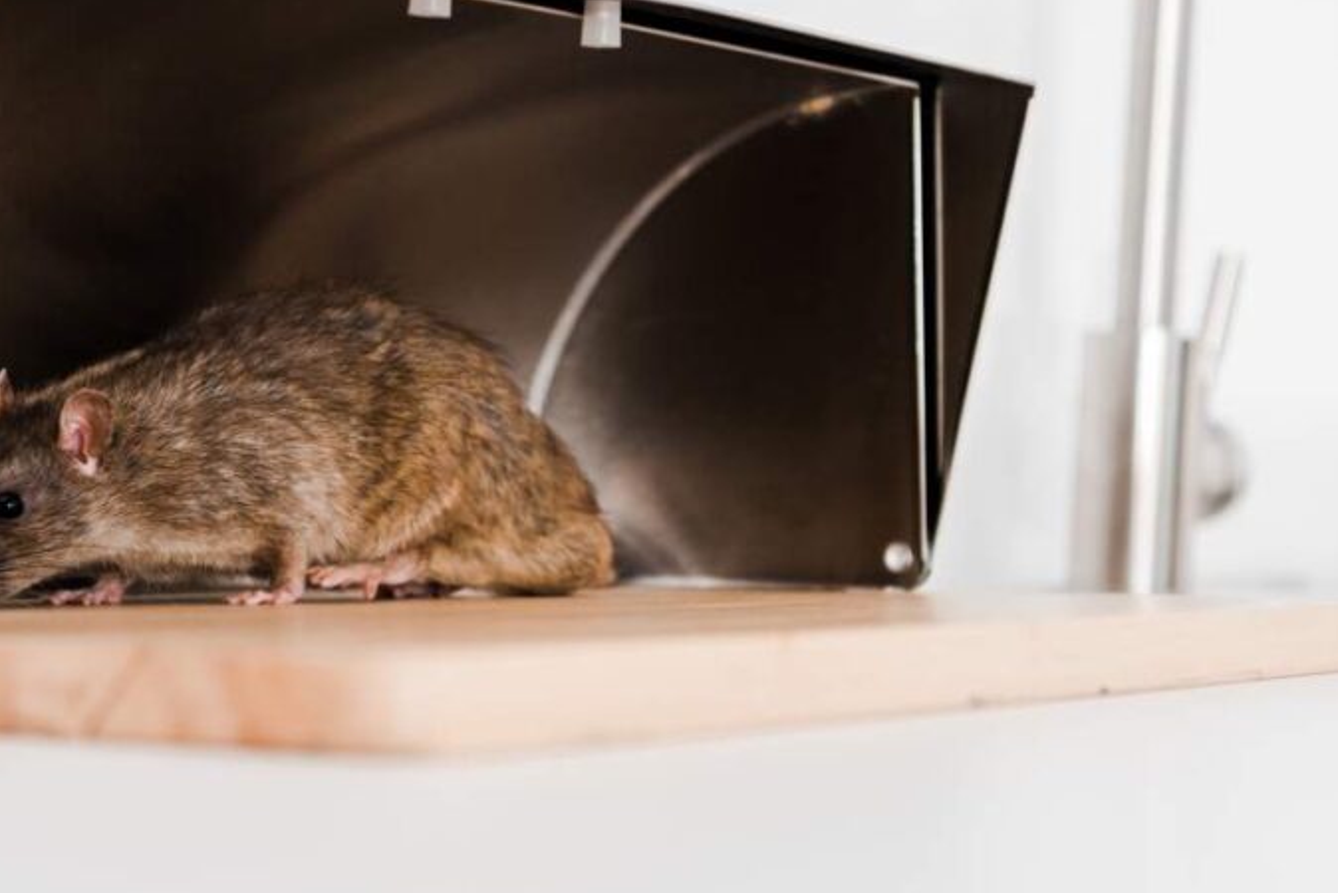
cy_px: 382
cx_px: 334
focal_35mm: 79
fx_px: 2937
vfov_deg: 17.3
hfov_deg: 25.4
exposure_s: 1/160
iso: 640
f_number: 4
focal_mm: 52
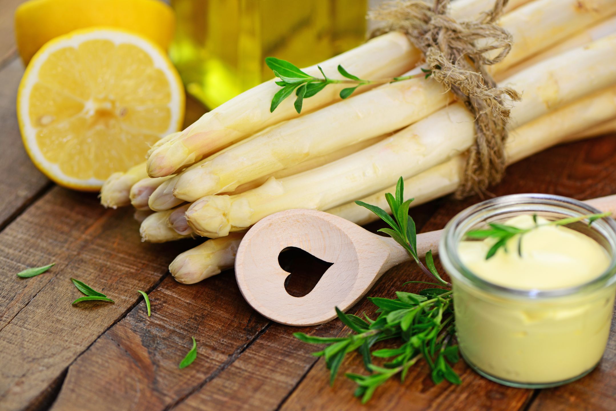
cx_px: 308
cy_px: 206
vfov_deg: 13.0
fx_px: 1797
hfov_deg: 19.5
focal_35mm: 105
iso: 100
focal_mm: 105
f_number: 5
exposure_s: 1/125
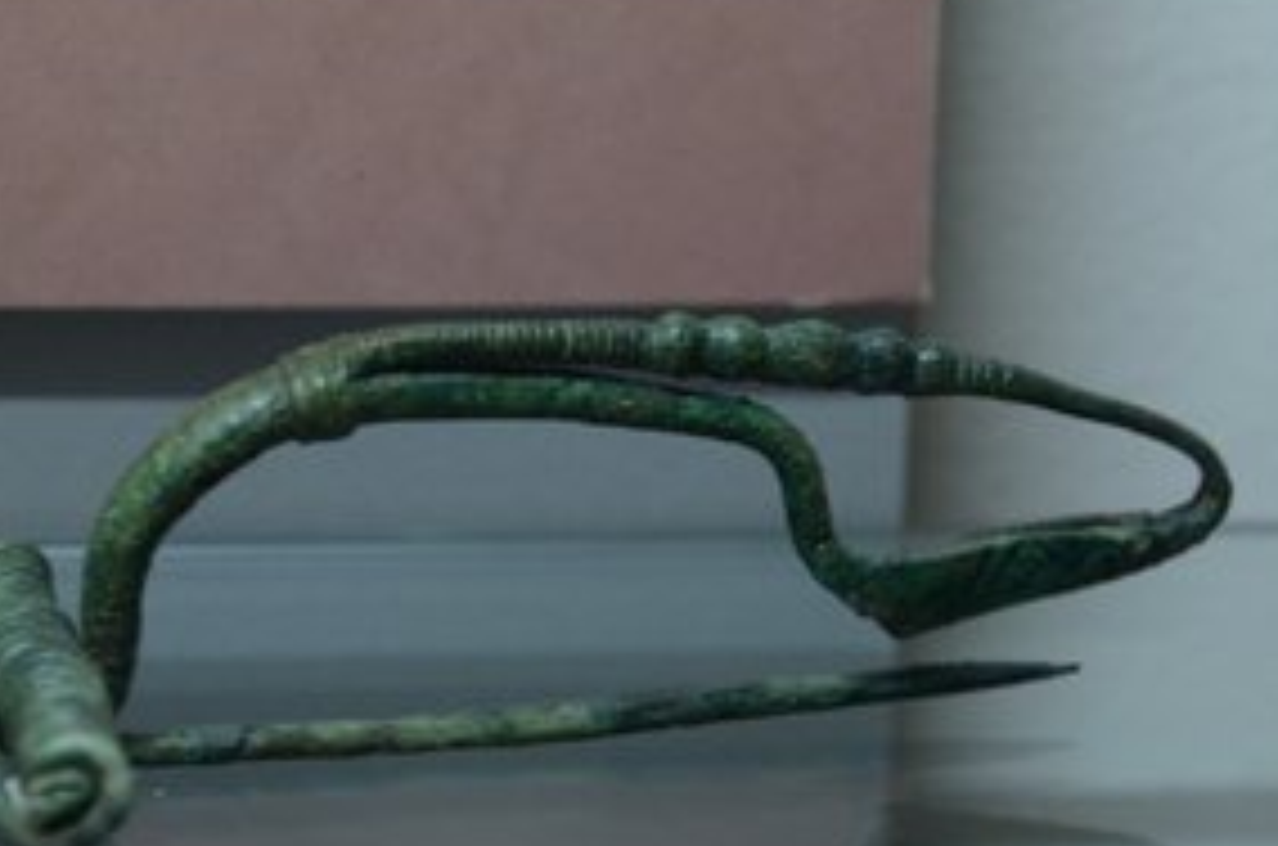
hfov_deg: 10.3
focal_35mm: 200
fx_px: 7084
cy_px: 515
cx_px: 670
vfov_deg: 6.8
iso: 1000
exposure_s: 1/50
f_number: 5.6
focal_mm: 86
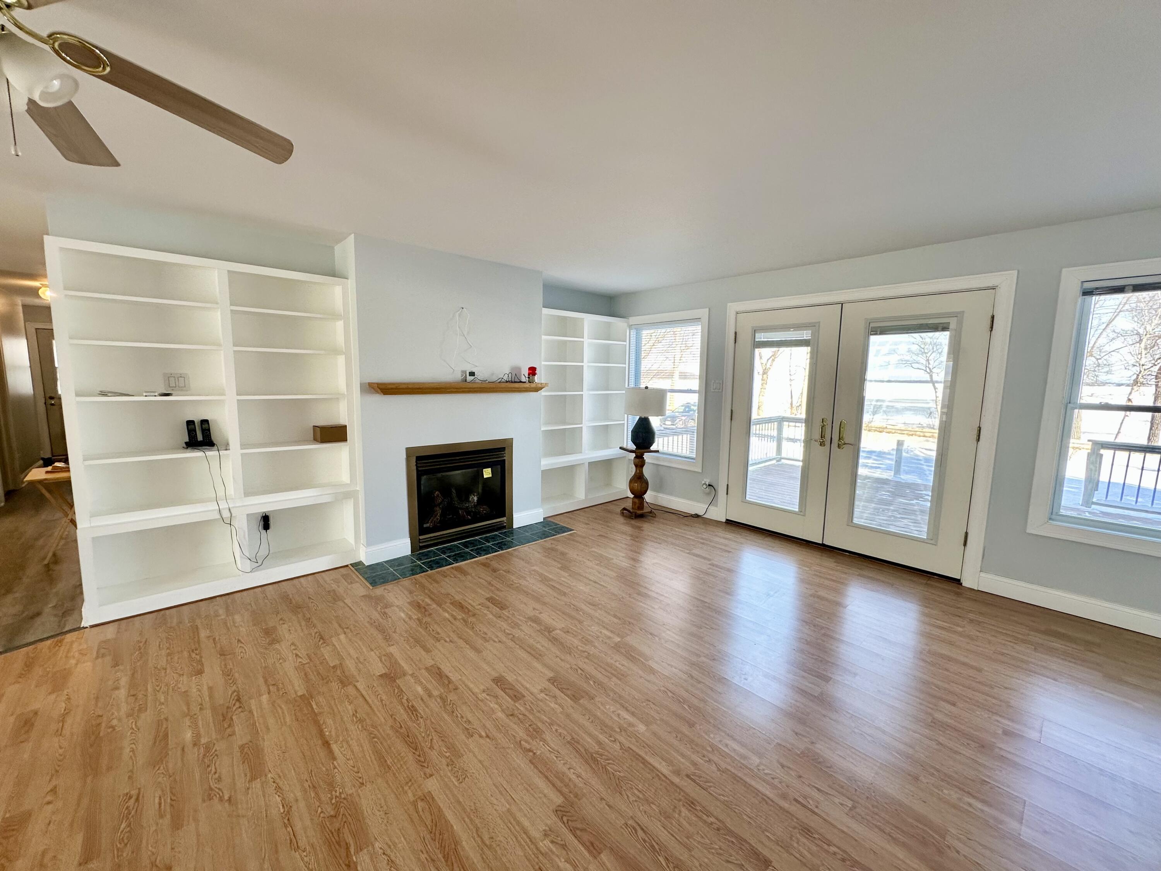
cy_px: 436
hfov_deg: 102.1
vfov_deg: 85.7
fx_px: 470
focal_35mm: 14
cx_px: 580
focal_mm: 2.22
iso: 80
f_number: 2.2
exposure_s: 1/120
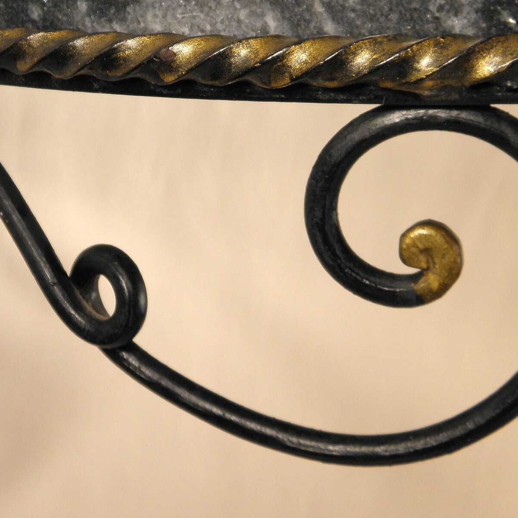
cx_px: 238
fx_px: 1304
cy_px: 177
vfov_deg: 22.4
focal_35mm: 77
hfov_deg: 22.5
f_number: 3.8
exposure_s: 1/40
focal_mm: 7.5
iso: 100
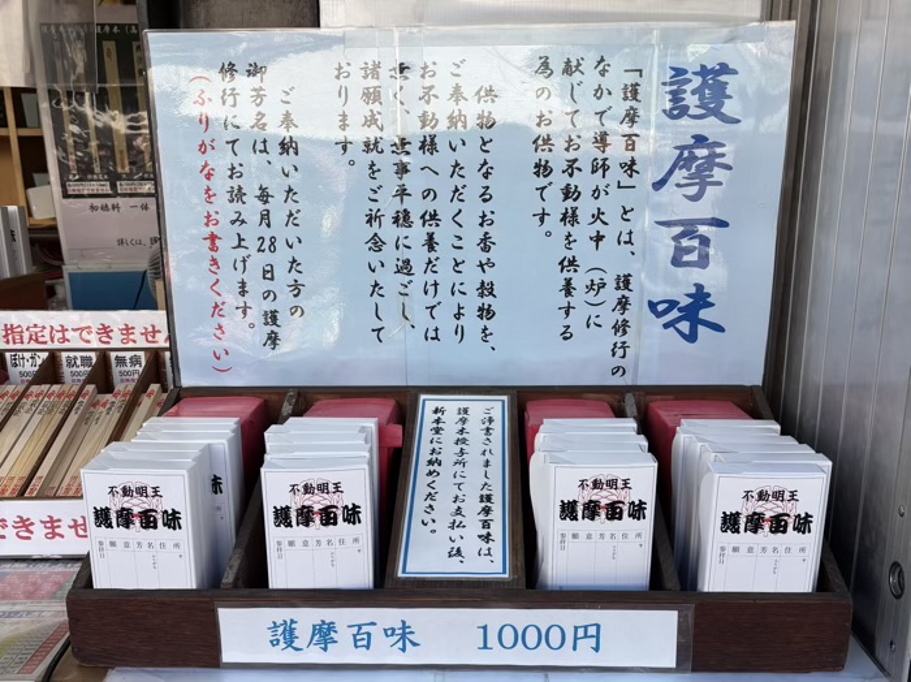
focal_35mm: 26
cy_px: 341
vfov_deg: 53.0
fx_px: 684
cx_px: 456
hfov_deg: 67.3
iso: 50
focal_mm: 5.96
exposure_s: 1/787
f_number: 1.6
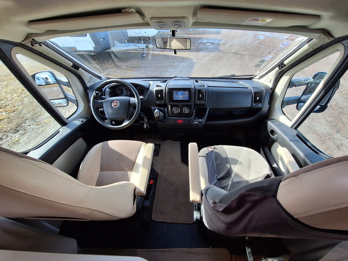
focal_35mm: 14
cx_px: 179
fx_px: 141
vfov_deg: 85.7
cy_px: 134
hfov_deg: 102.0
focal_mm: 1.74
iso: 40
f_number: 2.2
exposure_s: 1/129
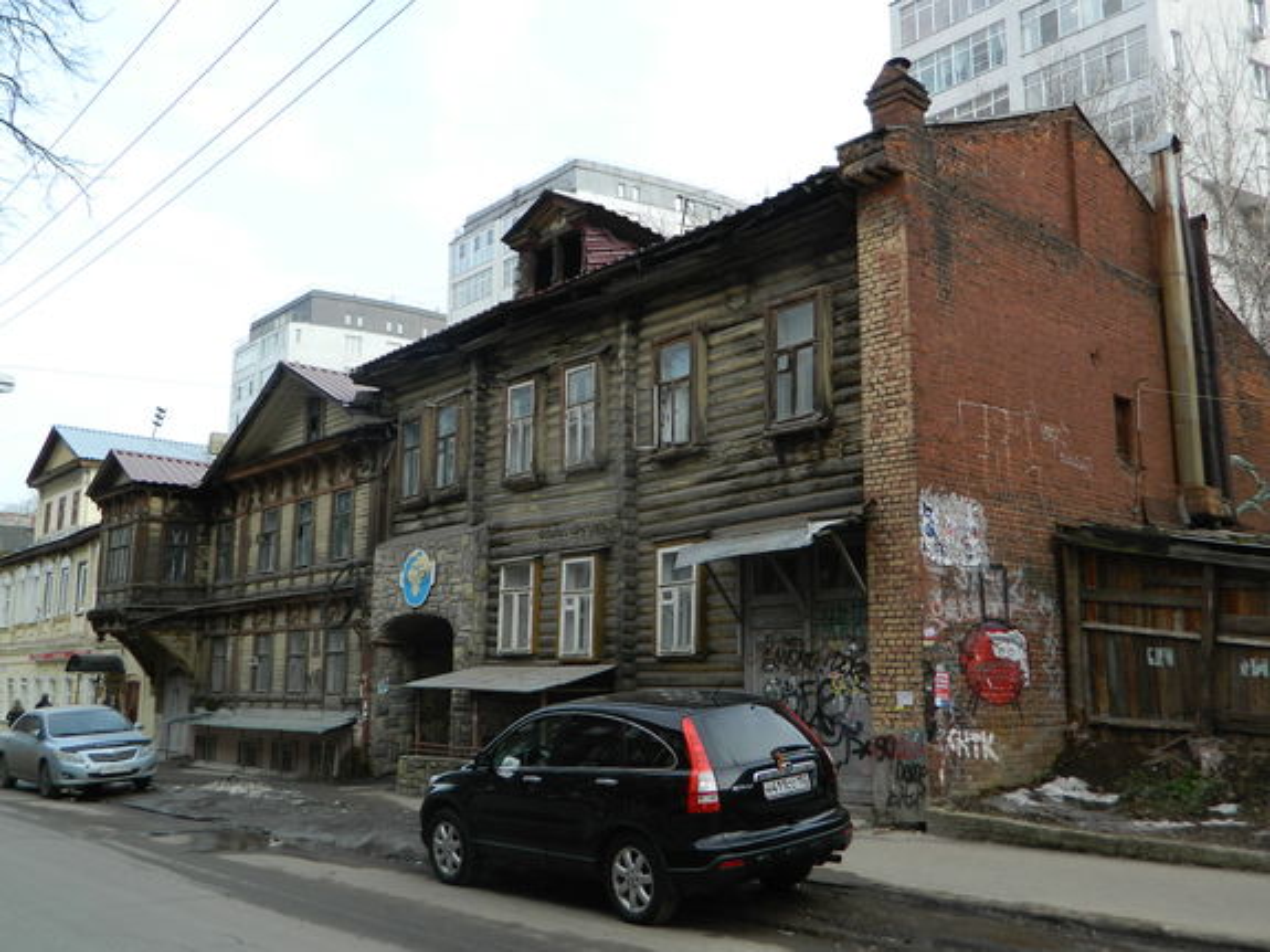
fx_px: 1137
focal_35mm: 31
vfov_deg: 45.4
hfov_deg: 58.4
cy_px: 476
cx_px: 635
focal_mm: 5.6
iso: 80
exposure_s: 1/200
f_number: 3.2
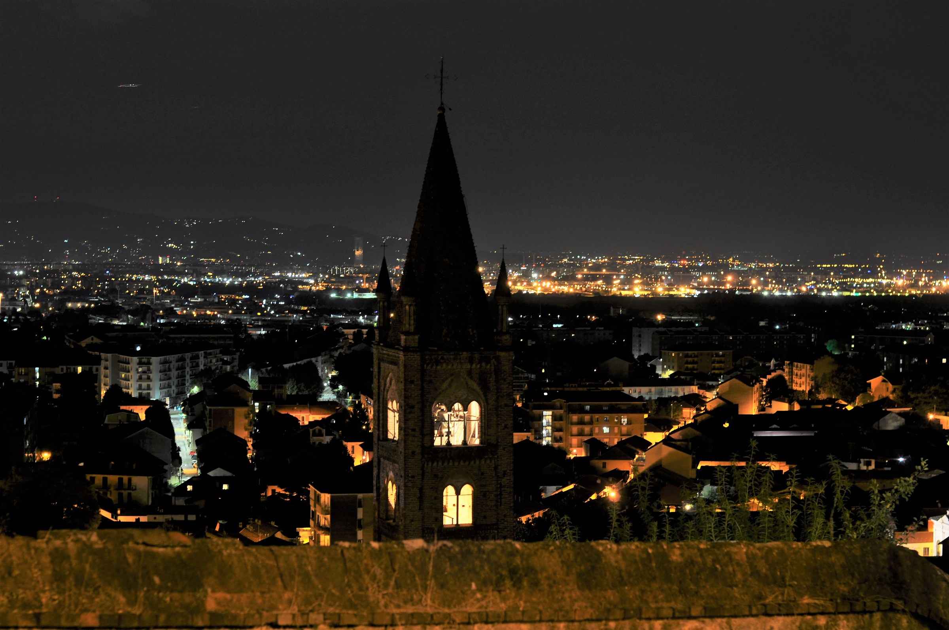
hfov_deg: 27.0
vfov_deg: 18.1
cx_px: 474
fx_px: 1975
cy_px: 315
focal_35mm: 75
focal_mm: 50
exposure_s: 1
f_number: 3.3
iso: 200
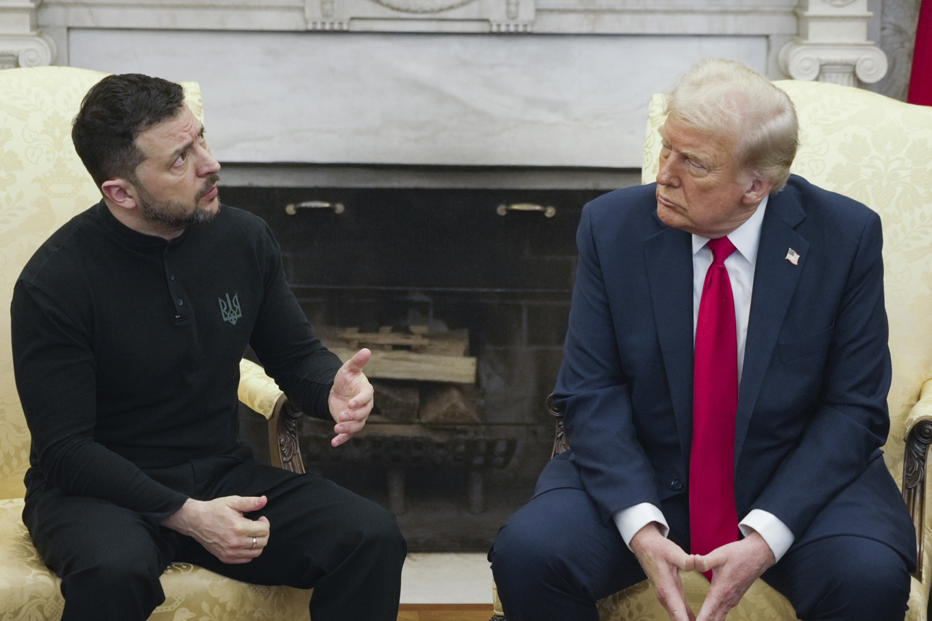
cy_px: 310
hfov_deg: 19.3
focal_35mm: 106
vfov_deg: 12.9
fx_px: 2743
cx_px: 466
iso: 5000
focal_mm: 106
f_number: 6.3
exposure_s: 1/500
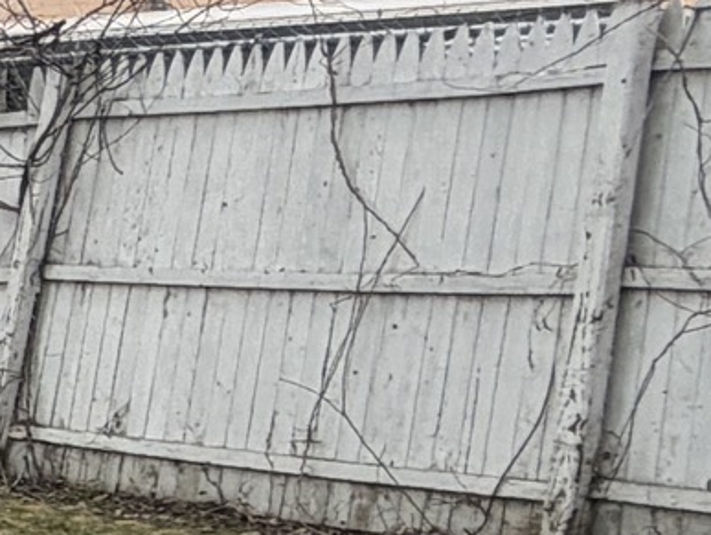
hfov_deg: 12.4
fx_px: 2282
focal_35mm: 111
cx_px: -1154
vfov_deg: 13.2
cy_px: 498
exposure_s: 1/502
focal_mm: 2.22
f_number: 2.2
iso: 50
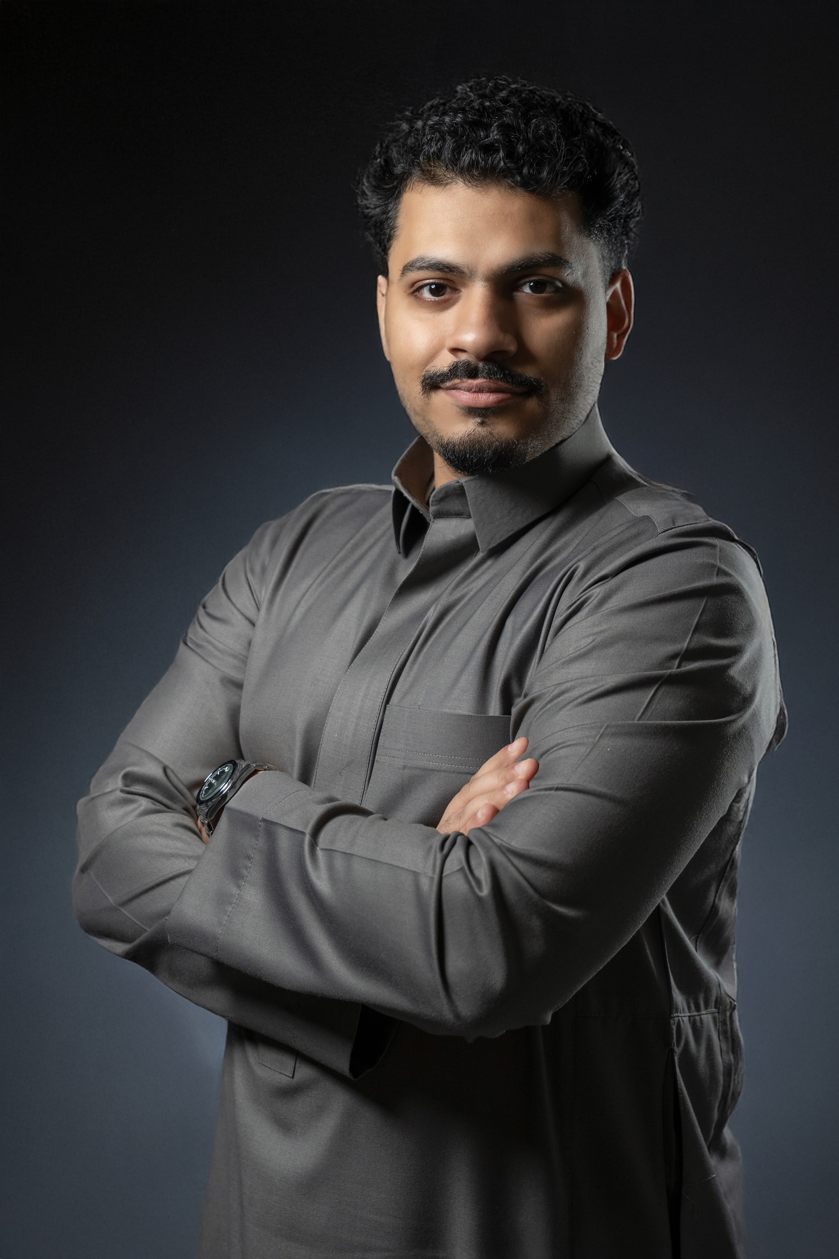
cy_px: 630
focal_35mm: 51
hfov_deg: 26.4
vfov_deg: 38.7
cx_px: 420
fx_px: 1790
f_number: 4
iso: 1250
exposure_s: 1/125
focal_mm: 51.2
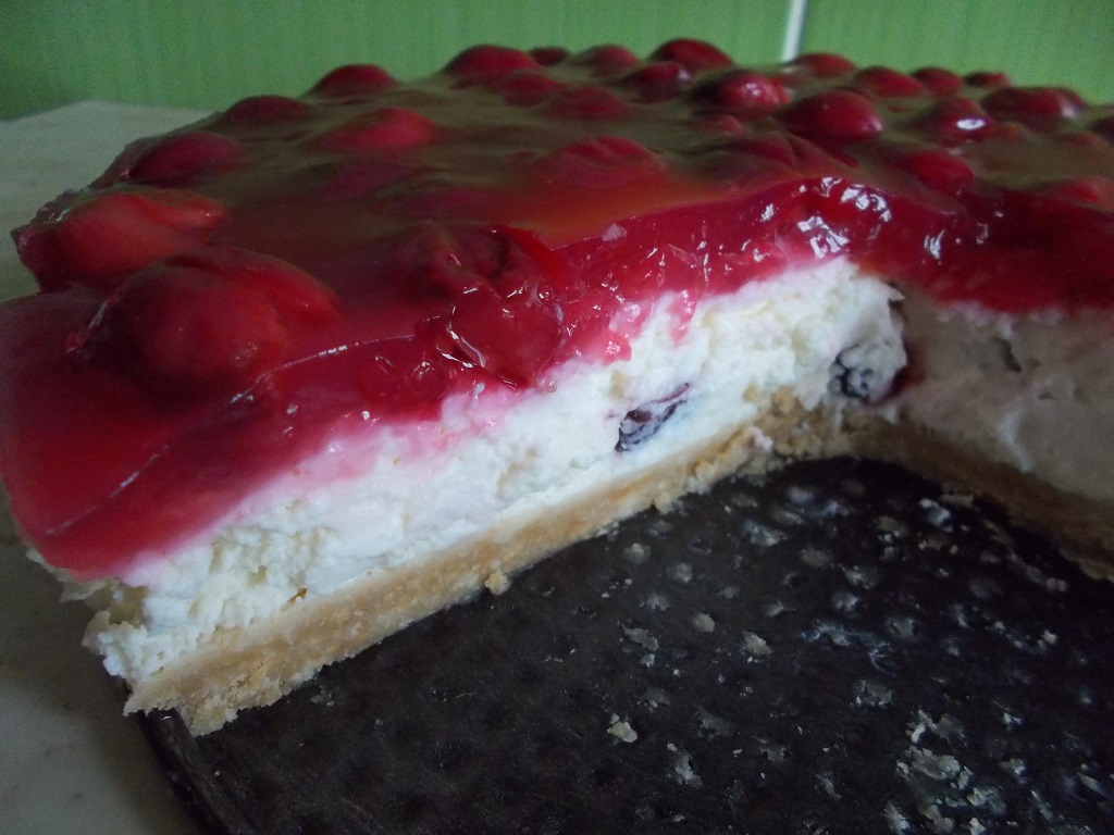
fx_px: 837
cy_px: 418
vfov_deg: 53.1
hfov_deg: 67.3
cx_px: 557
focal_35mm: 26
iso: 640
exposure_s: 1/125
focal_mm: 4.6
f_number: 3.2
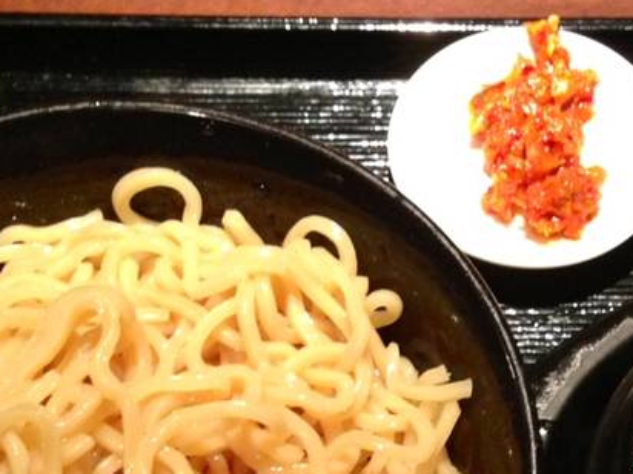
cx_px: 455
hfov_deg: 23.7
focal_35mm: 82
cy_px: 486
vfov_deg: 17.5
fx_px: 1499
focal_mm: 4.13
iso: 320
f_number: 2.4
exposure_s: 1/20
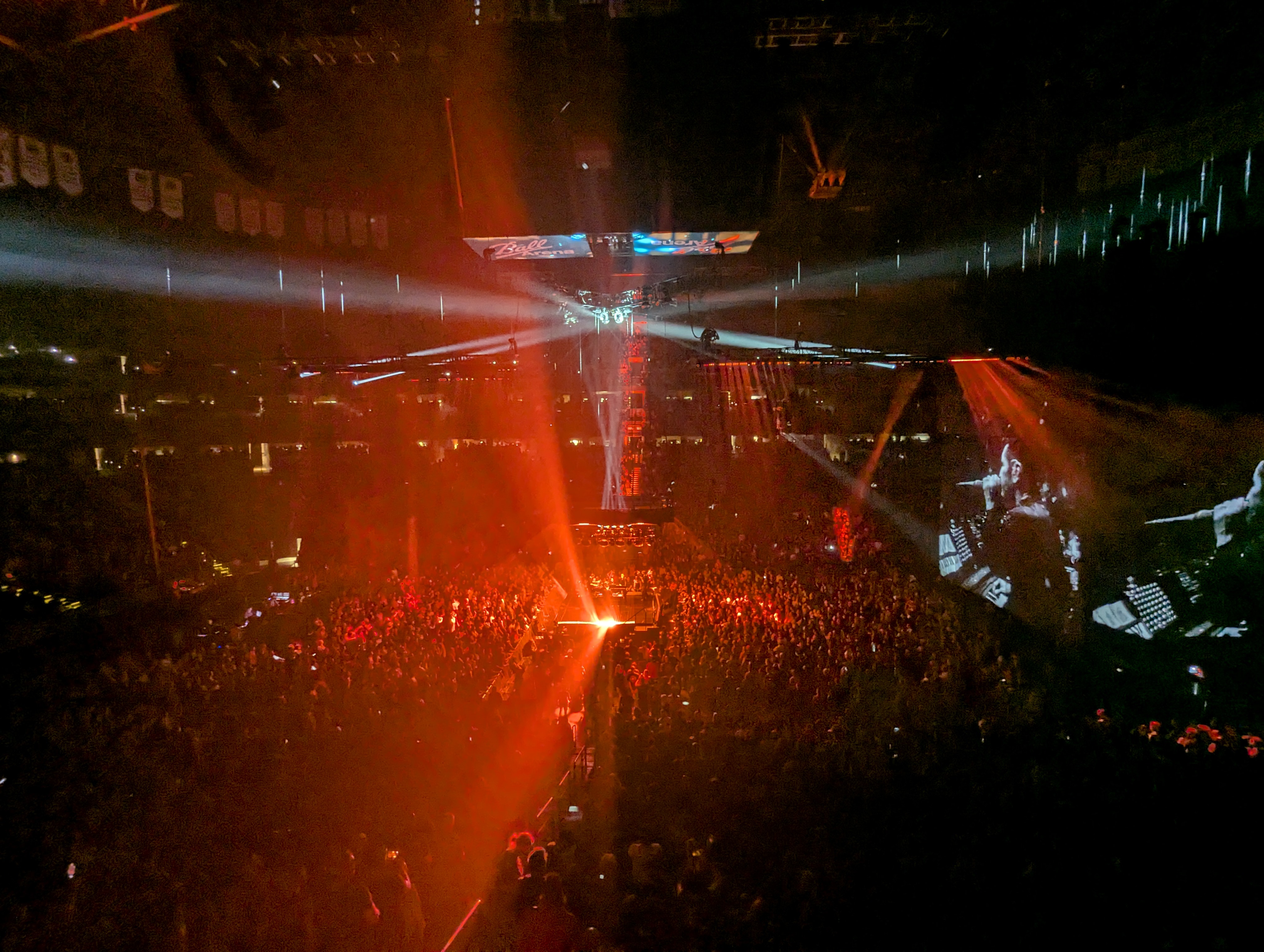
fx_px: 585
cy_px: 476
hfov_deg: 94.4
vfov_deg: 78.2
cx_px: 632
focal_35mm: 16
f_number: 2.2
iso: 198
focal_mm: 2.35
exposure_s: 1/24.4
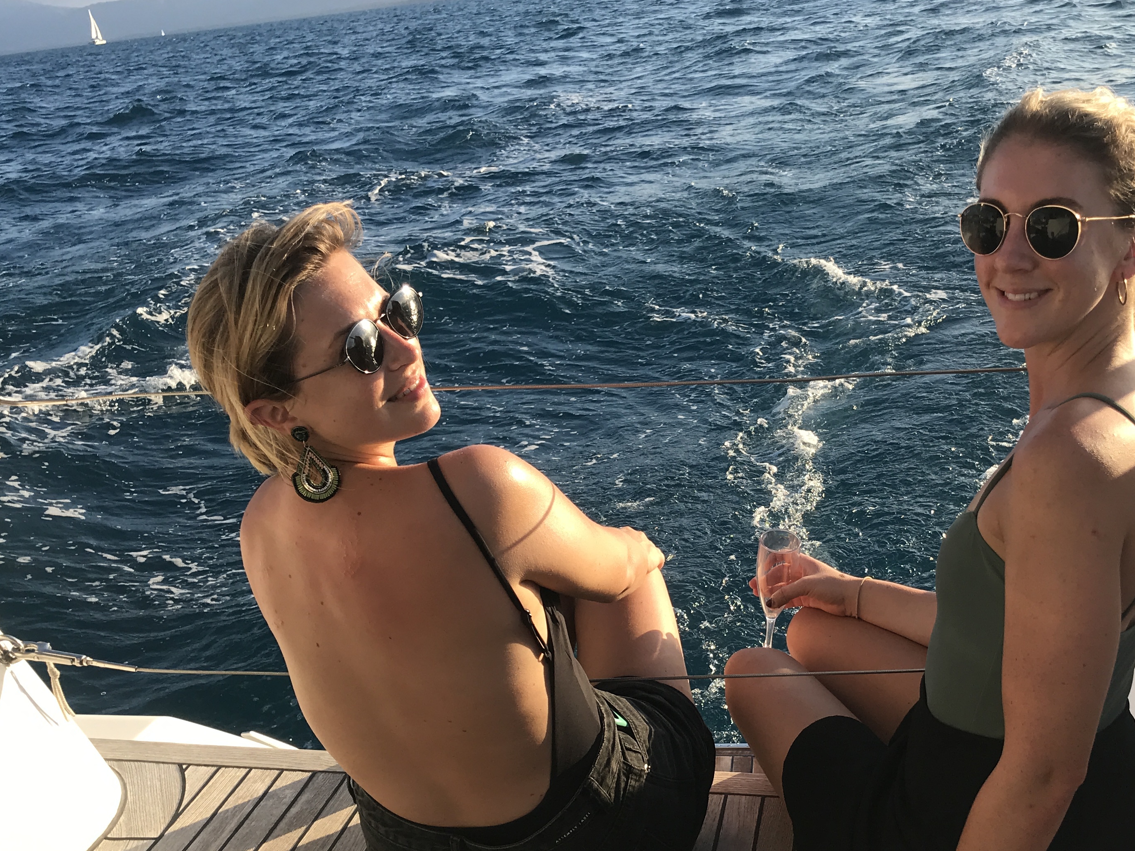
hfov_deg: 45.2
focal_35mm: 41
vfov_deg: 34.9
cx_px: 740
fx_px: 1344
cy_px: 551
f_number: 1.8
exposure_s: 1/1018
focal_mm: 3.99
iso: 20
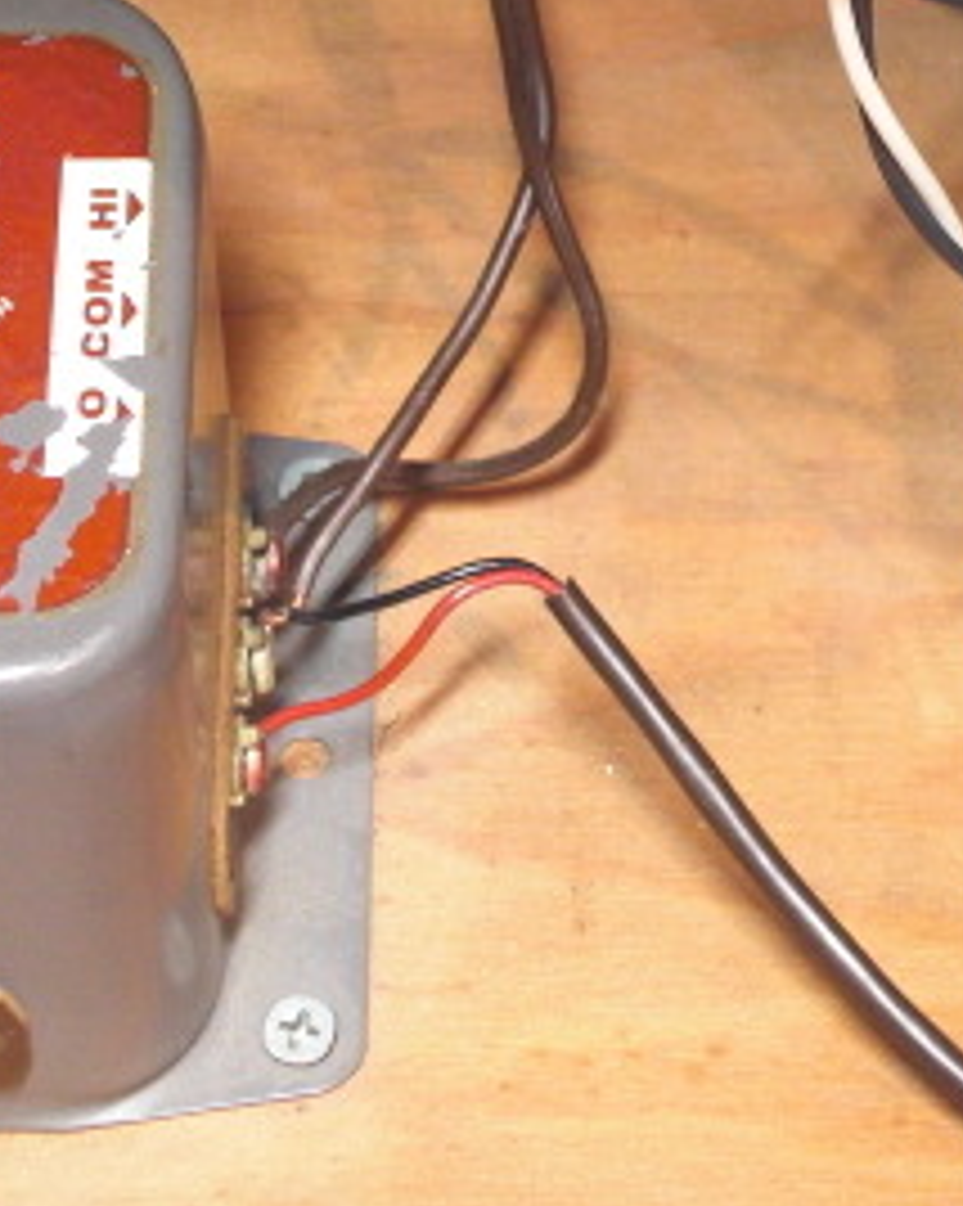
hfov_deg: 10.0
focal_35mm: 154
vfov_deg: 12.5
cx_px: 734
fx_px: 5493
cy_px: 202
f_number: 4.1
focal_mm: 11.7
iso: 200
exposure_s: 1/2
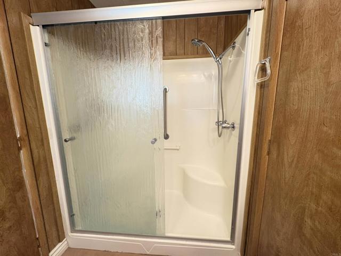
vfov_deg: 85.7
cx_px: 170
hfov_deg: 102.1
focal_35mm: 14
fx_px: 138
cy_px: 128
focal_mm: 2.22
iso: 400
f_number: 2.2
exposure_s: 1/60
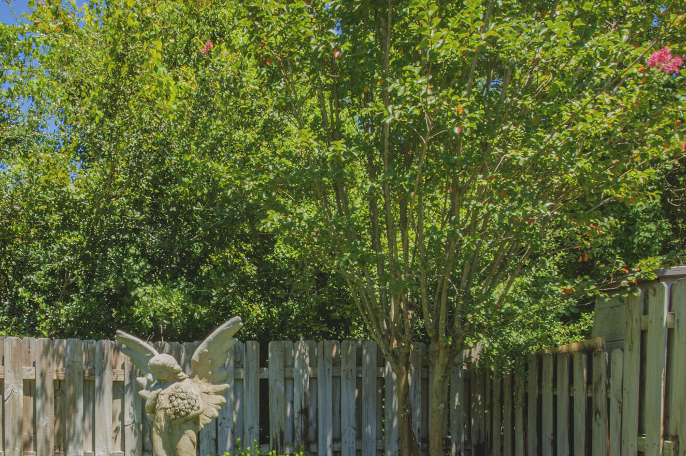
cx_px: 149
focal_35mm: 34
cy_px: 387
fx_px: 647
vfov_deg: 37.0
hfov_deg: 52.6
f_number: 14
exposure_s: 1/80
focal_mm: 10
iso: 250
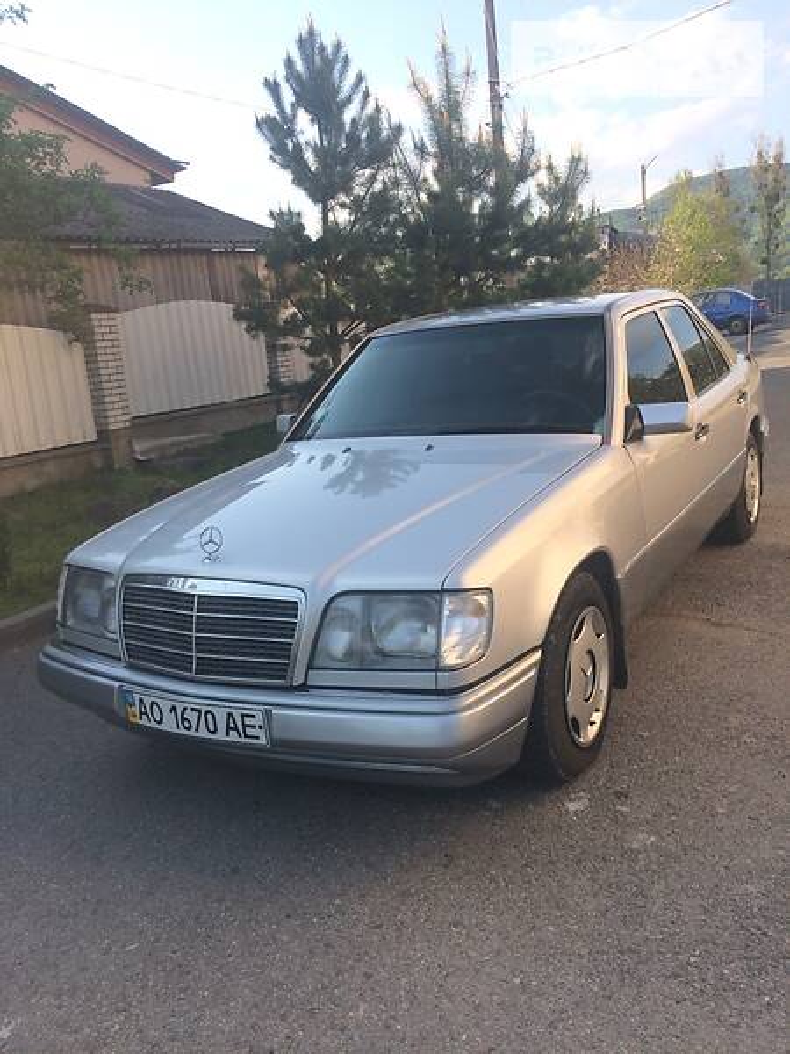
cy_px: 527
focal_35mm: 29
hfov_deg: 48.2
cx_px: 395
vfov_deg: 61.7
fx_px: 882
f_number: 2.2
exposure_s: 1/595
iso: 32
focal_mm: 4.2
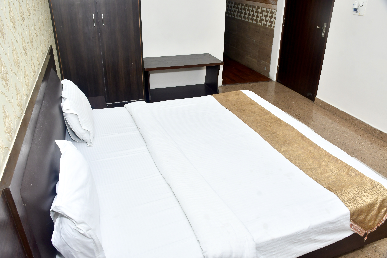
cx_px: 194
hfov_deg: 67.4
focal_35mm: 27
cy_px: 129
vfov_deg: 47.9
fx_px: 290
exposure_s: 1/125
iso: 640
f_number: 8
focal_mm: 18
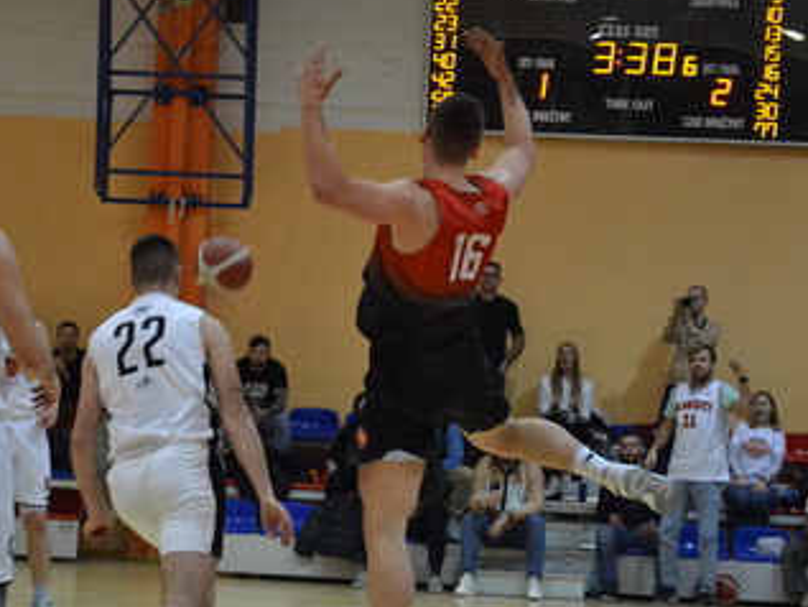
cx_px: 354
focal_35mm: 107
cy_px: 301
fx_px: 2490
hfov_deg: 18.4
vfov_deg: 13.9
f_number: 5.6
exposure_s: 1/250
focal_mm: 55
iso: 3200
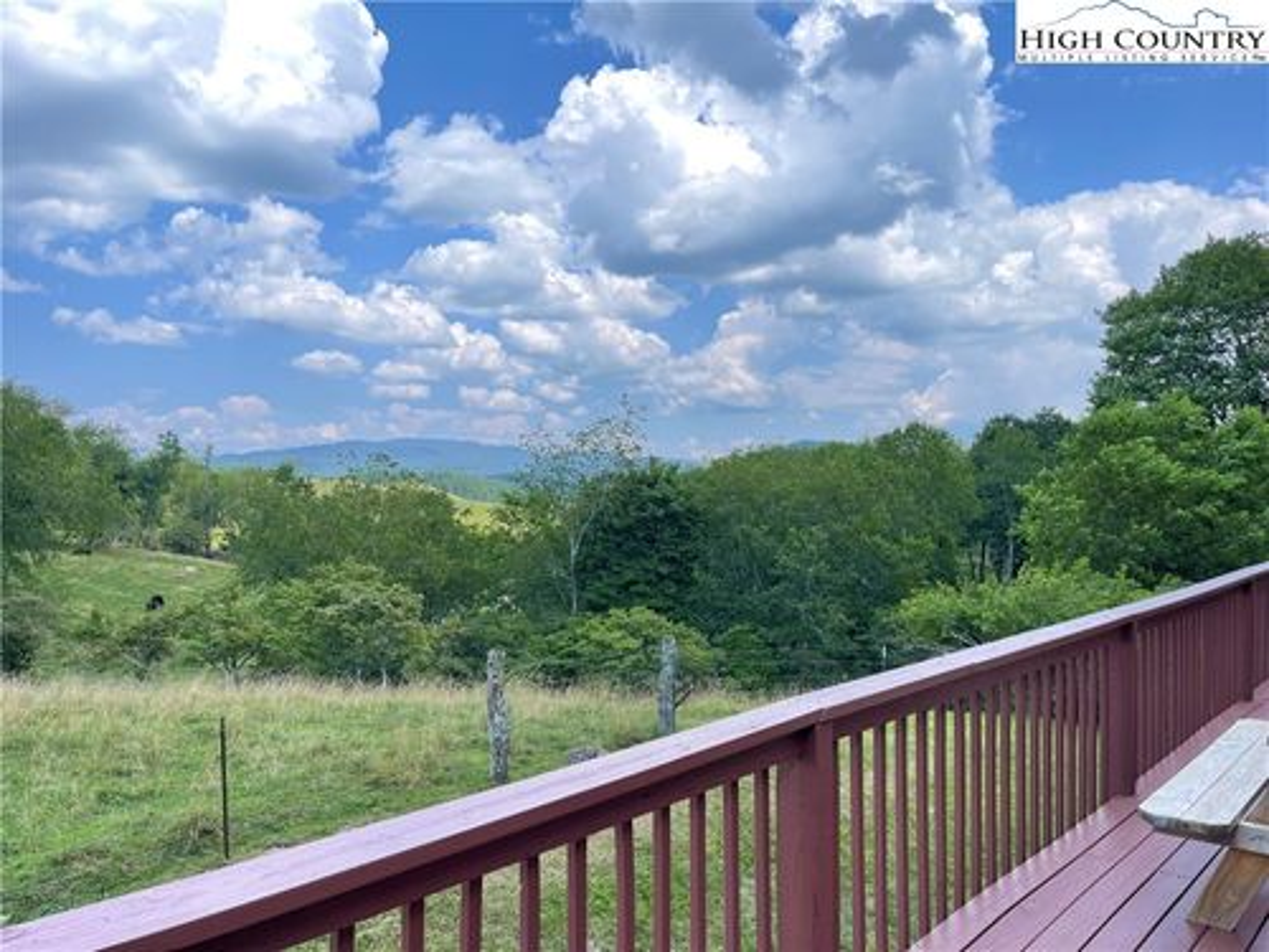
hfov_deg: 69.4
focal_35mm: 25
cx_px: 634
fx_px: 916
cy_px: 476
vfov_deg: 54.9
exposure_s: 1/813
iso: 32
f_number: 1.6
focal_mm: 5.1
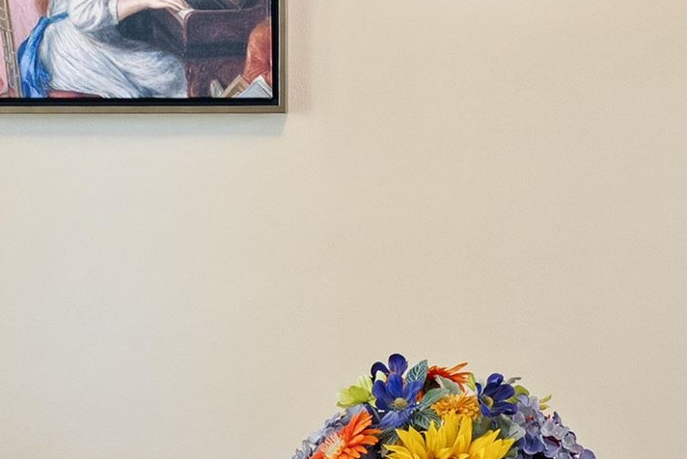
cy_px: 227
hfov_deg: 13.6
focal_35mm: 151
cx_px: 481
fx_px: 2882
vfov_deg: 9.1
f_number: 8
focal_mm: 35
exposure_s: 1/2.5
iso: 320
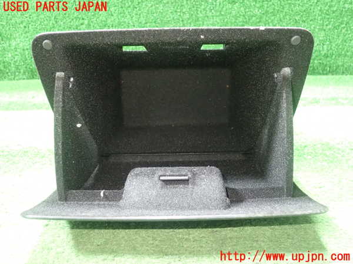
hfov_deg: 60.0
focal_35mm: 30
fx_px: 306
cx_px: 176
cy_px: 132
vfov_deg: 46.8
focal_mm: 5.5
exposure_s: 1/30
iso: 1250
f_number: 2.3
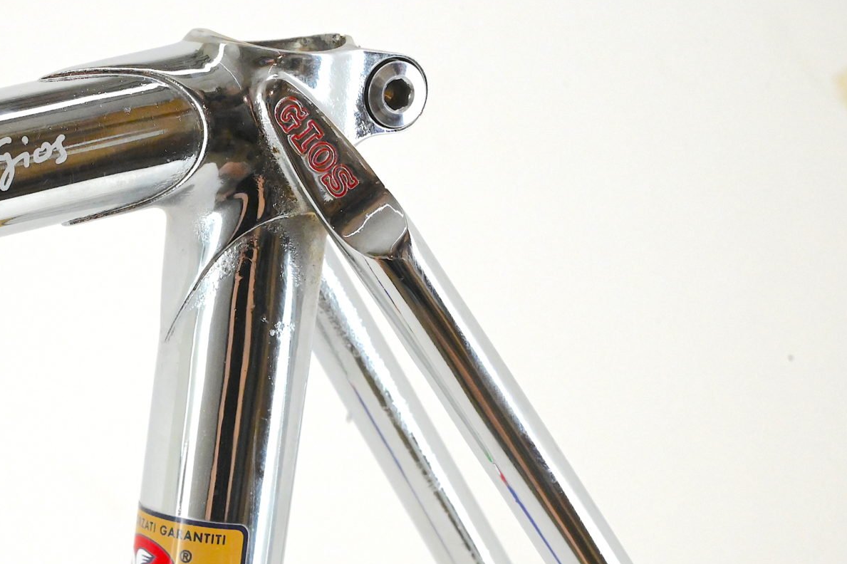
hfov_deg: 17.9
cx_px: 165
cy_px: 447
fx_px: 2658
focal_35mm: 113
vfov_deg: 12.1
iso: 8000
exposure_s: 1/400
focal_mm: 70
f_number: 16
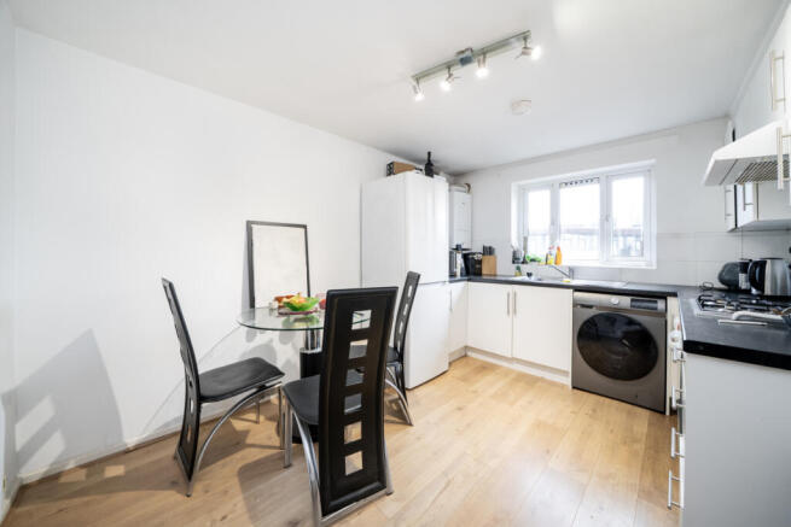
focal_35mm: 12
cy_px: 264
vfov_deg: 90.0
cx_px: 396
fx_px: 264
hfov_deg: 112.6
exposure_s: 1/6
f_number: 9
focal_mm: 12
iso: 800
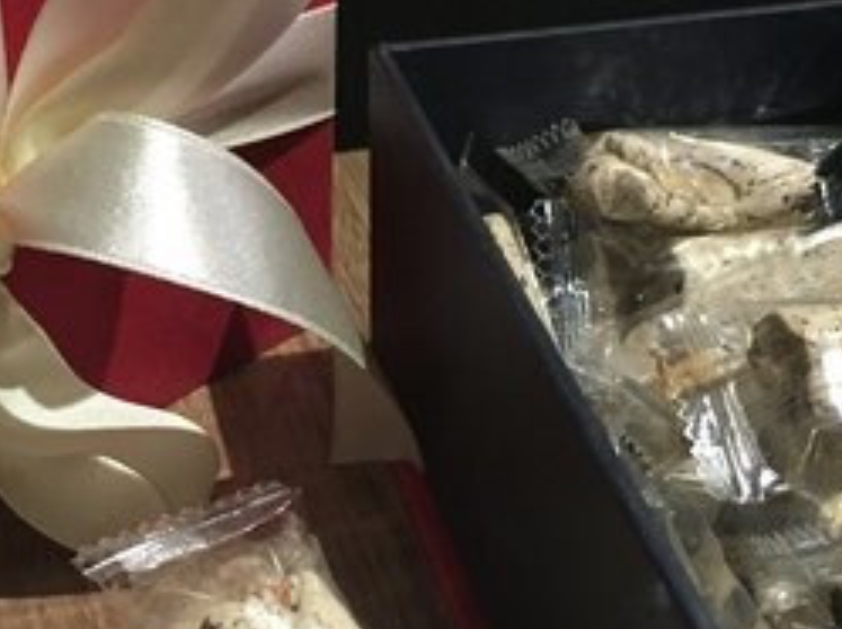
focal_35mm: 70
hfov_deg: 27.8
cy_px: 352
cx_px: 440
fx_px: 1700
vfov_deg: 20.9
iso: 200
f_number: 2.2
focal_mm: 4.15
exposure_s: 1/30
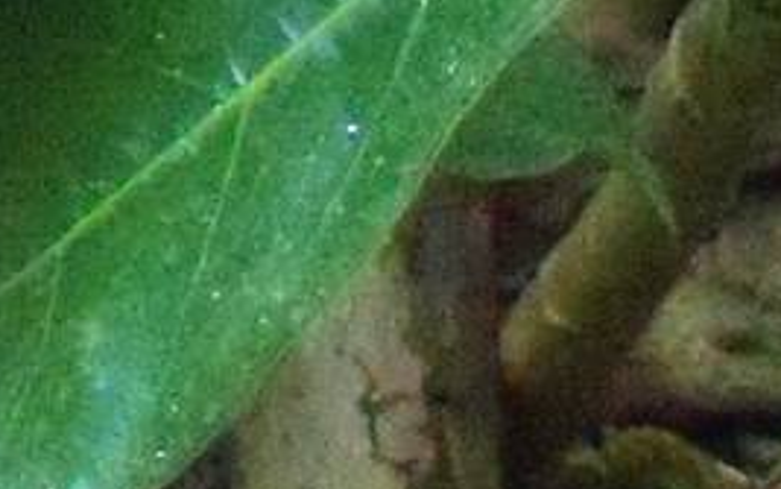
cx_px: 442
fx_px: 27953
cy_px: 1748
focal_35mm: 1313
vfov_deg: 1.0
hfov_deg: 1.6
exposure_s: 1/250
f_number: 4.4
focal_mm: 36.6
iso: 1600
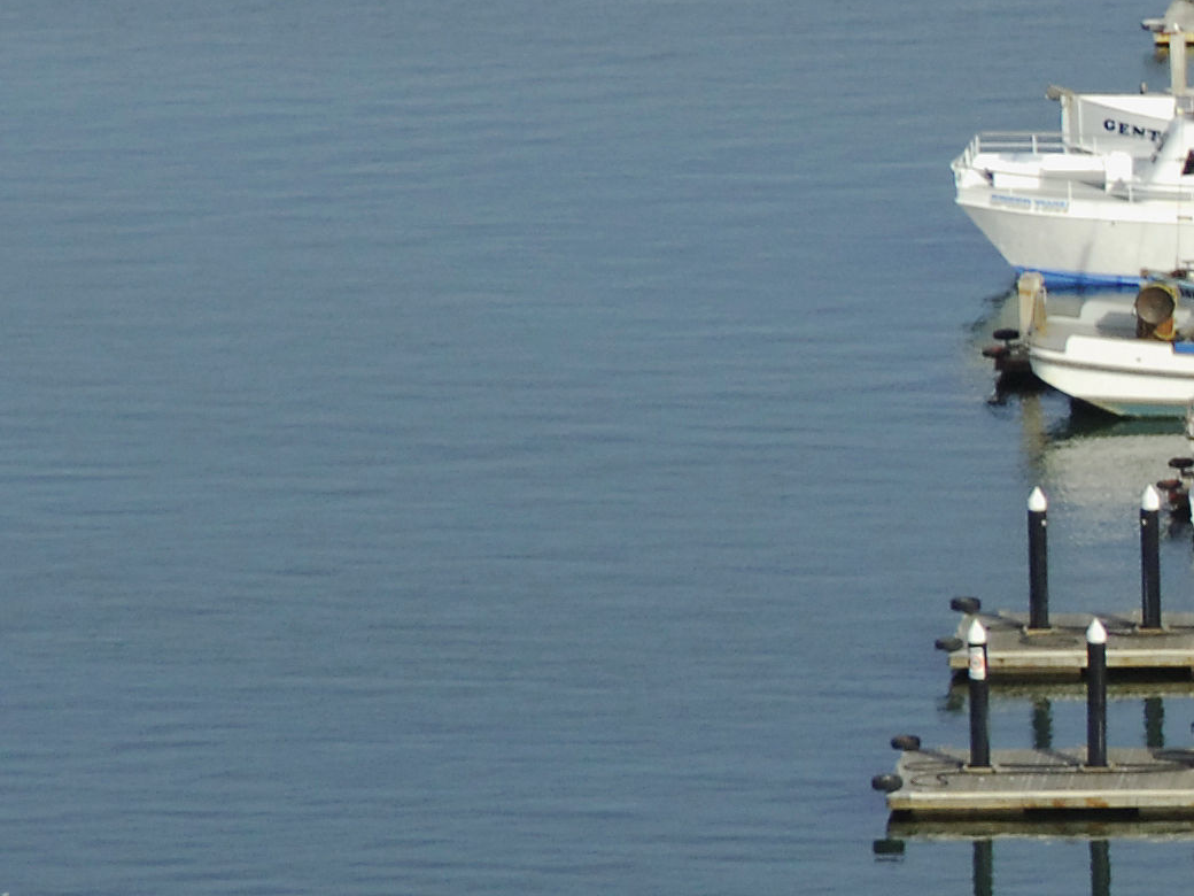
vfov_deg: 2.9
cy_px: 657
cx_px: 2351
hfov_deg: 3.9
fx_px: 17418
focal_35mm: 505
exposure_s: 1/1000
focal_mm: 85
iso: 400
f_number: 8
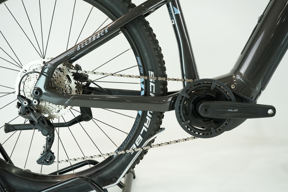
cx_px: 144
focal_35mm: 37
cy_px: 96
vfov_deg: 35.9
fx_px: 296
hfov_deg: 51.9
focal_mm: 37
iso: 1600
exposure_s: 1/200
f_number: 5.6
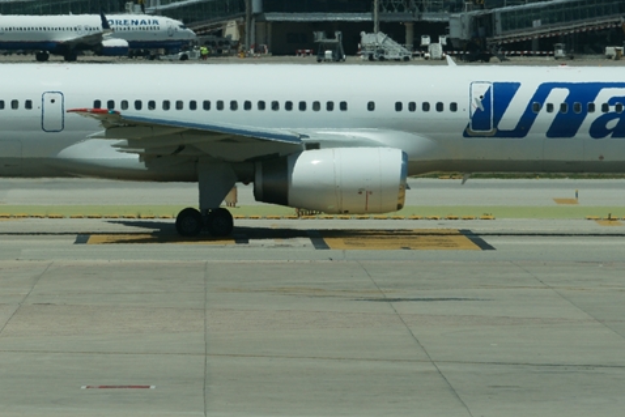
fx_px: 8561
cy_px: 84
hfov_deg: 4.2
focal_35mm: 493
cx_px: 222
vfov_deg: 2.8
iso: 200
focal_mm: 230
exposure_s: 1/320
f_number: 13
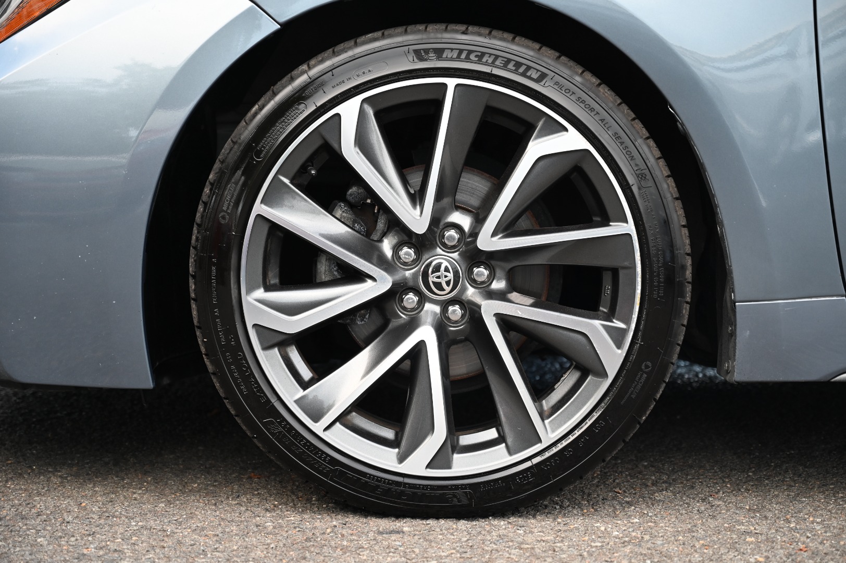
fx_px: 1644
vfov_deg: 19.4
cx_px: 423
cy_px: 282
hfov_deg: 28.9
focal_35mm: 70
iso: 560
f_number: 4
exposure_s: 1/125
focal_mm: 70
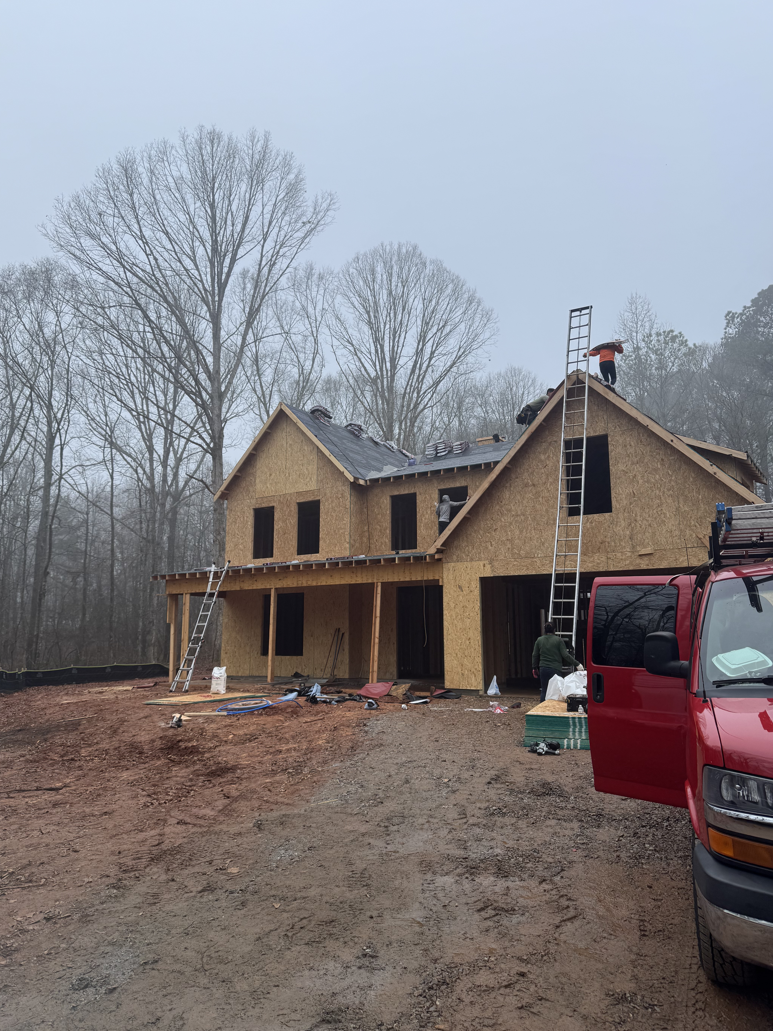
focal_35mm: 25
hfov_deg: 54.9
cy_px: 509
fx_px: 744
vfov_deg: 69.4
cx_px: 374
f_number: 1.78
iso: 80
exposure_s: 1/1869
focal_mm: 6.76
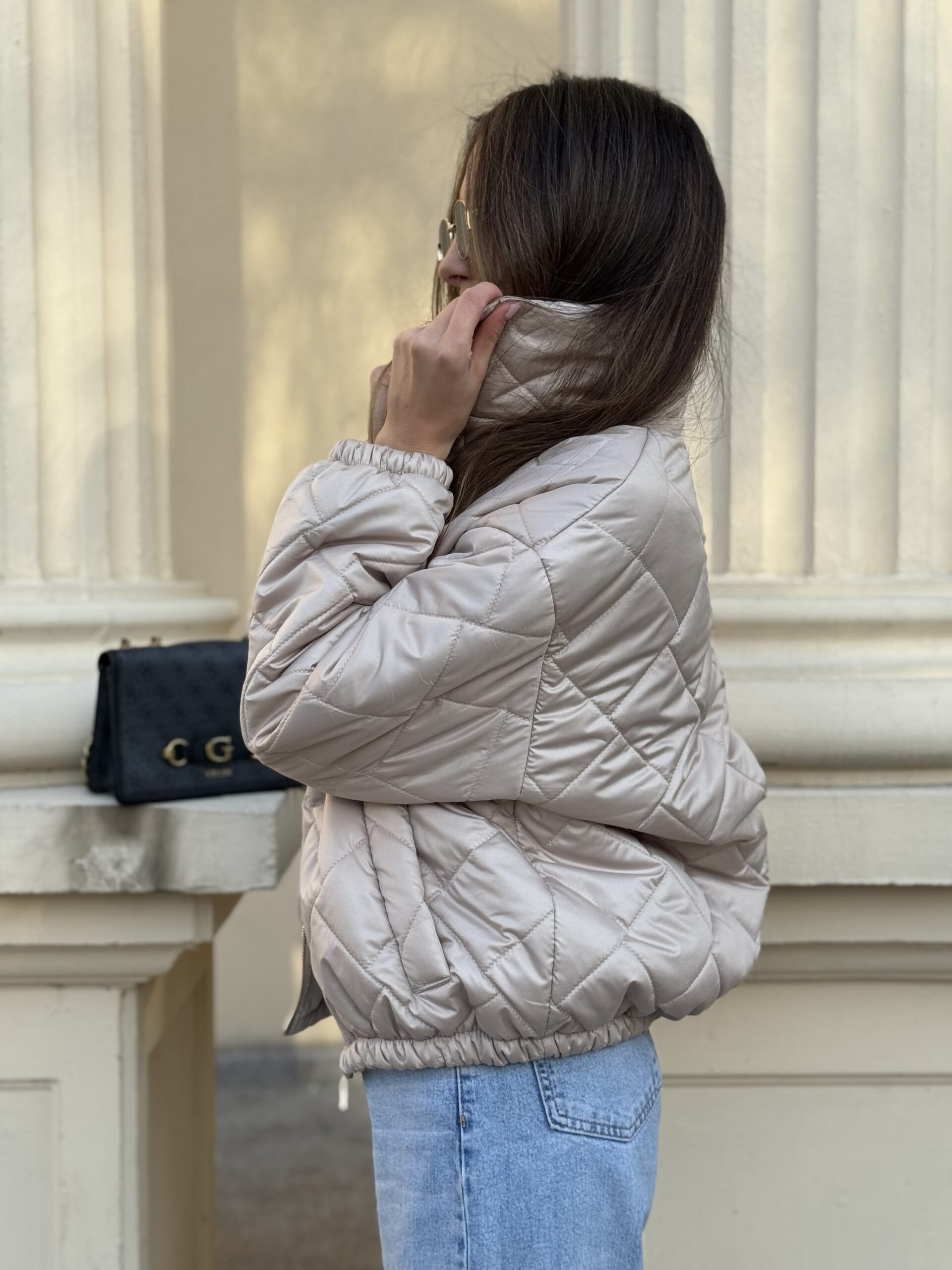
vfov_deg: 39.7
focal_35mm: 48
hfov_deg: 30.3
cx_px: 476
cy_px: 635
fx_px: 1760
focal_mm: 6.76
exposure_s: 1/747
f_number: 1.78
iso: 64
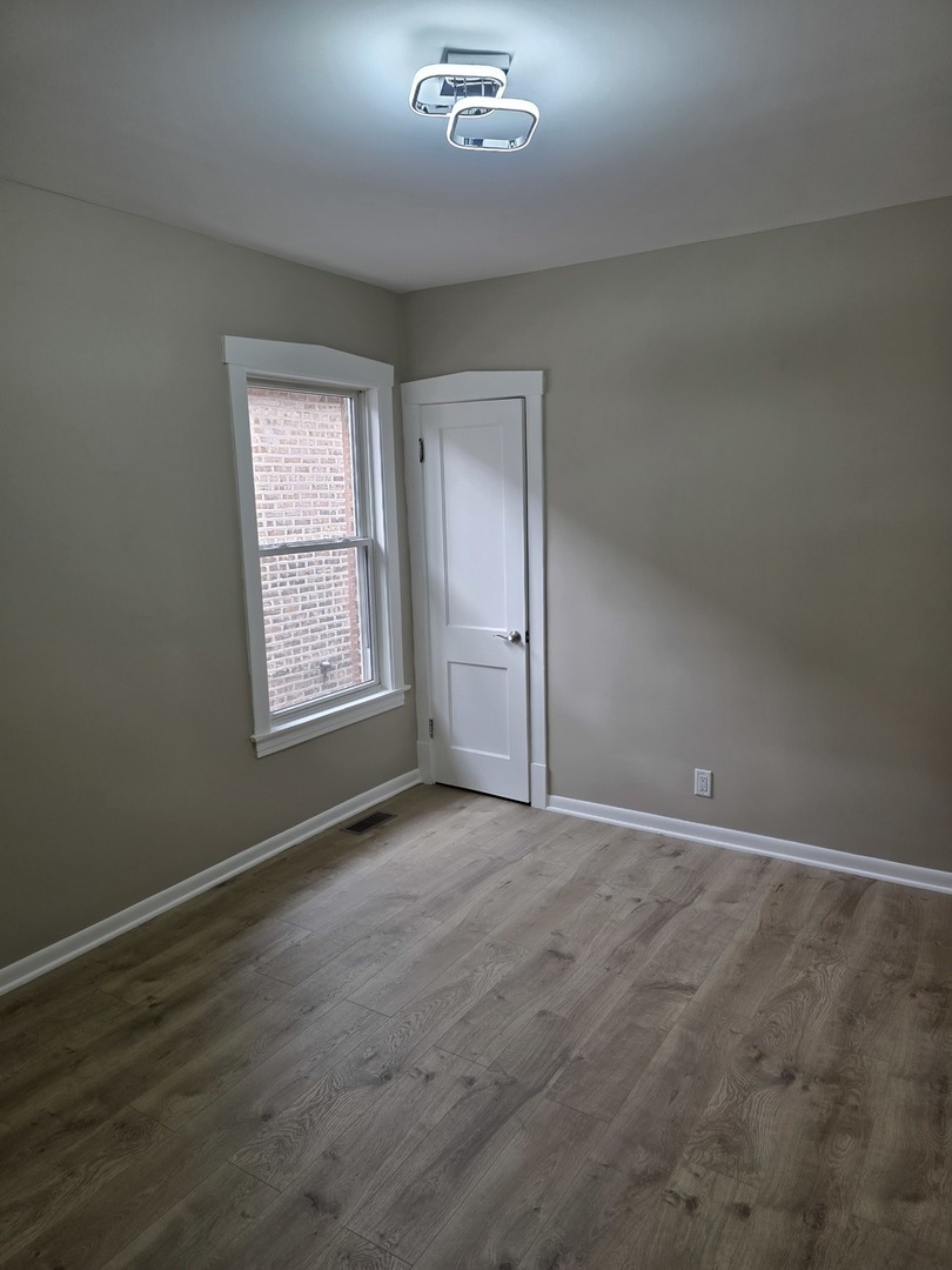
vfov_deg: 73.9
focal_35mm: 23
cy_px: 635
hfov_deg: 58.9
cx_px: 476
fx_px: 843
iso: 125
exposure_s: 1/120
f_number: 1.7
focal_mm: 6.3
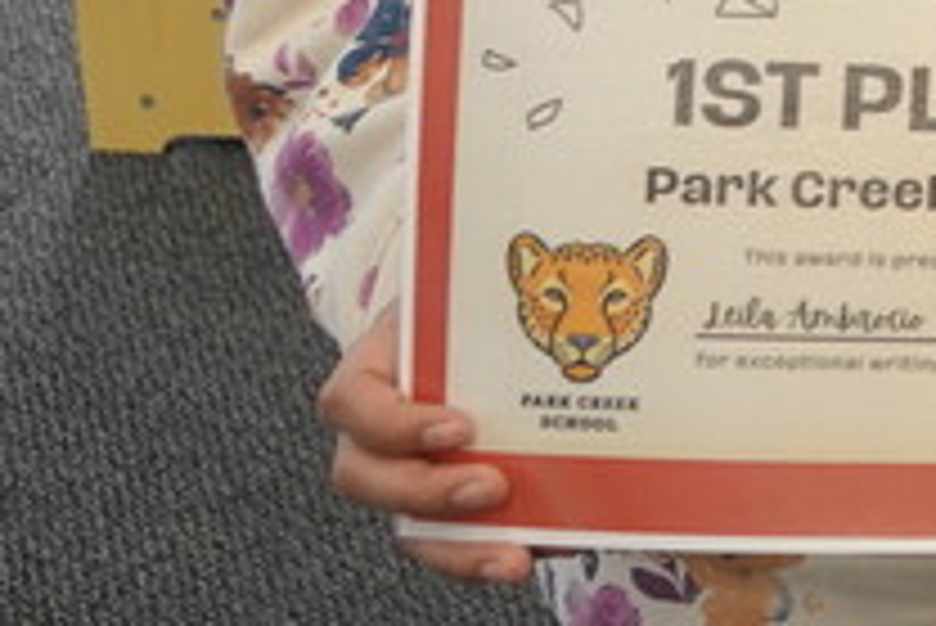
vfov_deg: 7.9
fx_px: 4345
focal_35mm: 167
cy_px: -538
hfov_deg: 10.5
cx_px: 2300
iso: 160
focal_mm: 12.63
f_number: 2.8
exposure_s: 1/40
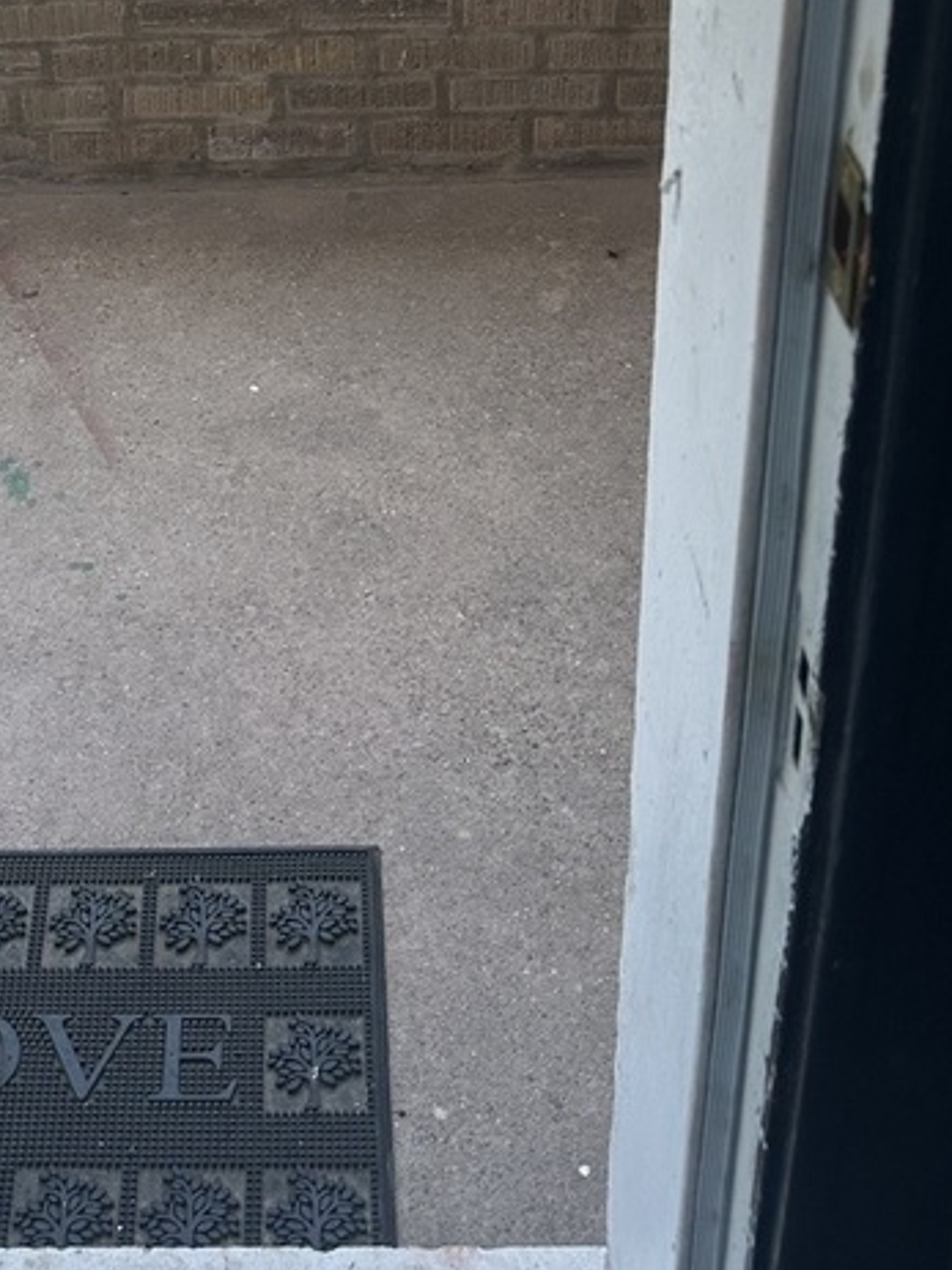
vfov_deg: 31.3
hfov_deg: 25.6
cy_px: -49
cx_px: 189
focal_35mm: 56
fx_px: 2054
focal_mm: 6.86
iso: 80
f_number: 1.78
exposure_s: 1/529
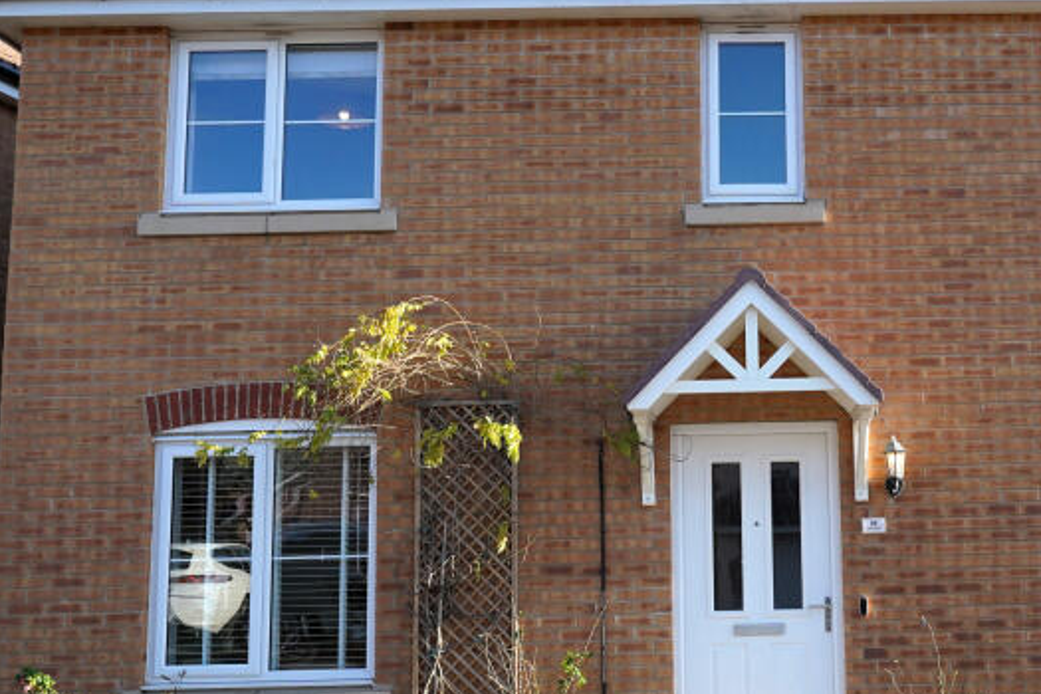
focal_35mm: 41
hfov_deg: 45.8
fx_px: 1185
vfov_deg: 32.6
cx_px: 773
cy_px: 384
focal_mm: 21
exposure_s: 1/1250
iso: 1000
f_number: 5.6
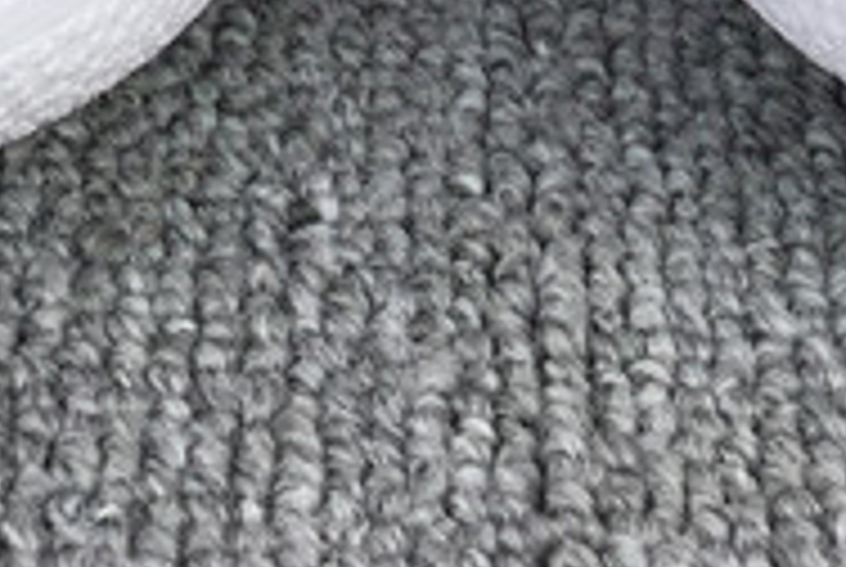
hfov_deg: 13.3
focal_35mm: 154
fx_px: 3625
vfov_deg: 8.1
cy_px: -889
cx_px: 400
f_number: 2.4
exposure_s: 1/448
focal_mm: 3.3
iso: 25
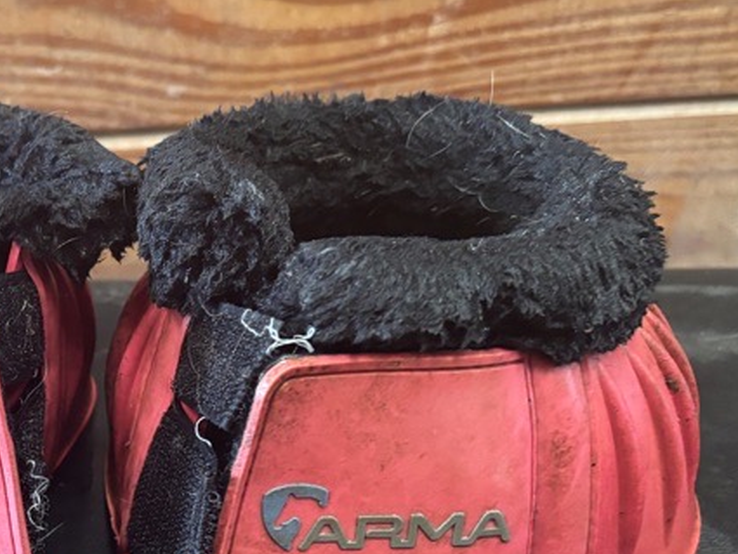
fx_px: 1173
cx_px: 64
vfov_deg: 26.1
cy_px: 440
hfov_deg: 33.0
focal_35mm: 55
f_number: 1.6
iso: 640
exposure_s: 1/40
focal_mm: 5.96
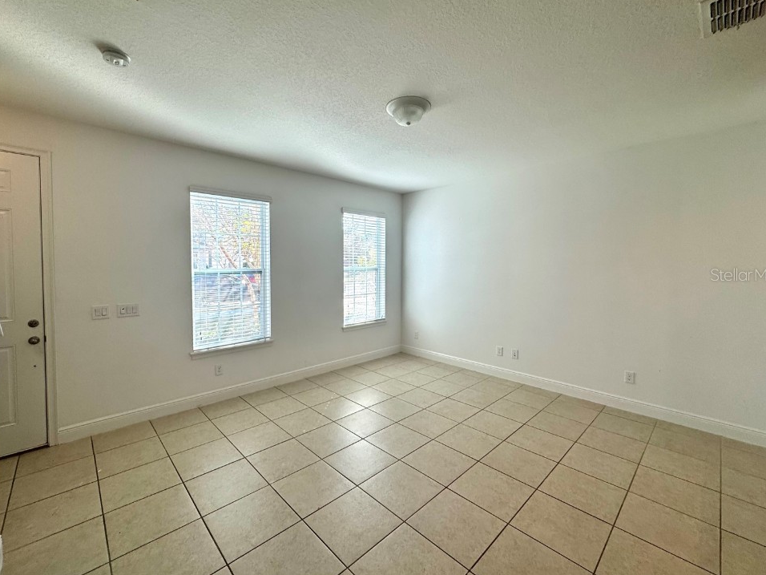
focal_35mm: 15
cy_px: 274
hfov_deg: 98.2
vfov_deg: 81.7
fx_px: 332
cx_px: 376
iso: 40
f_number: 2.2
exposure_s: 1/188
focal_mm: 2.22
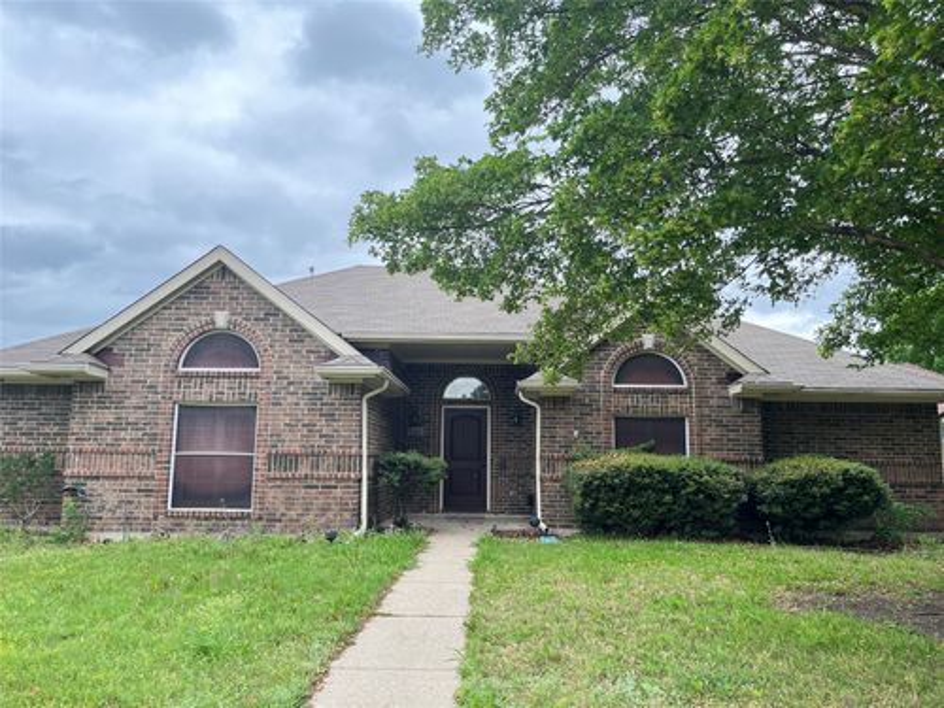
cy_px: 354
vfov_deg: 53.1
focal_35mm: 26
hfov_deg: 67.3
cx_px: 472
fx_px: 709
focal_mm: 5.1
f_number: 1.6
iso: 50
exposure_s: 1/577
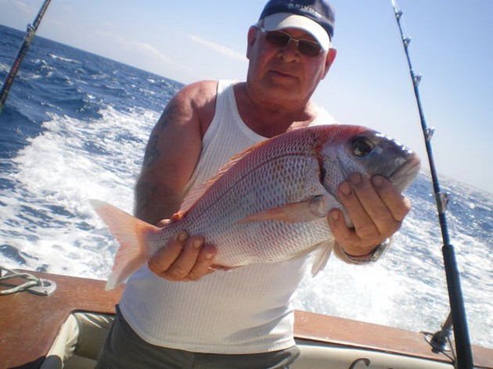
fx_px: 513
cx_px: 246
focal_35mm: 36
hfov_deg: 51.4
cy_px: 184
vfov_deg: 39.6
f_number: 4.6
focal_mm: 6.3
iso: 50
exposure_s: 1/500
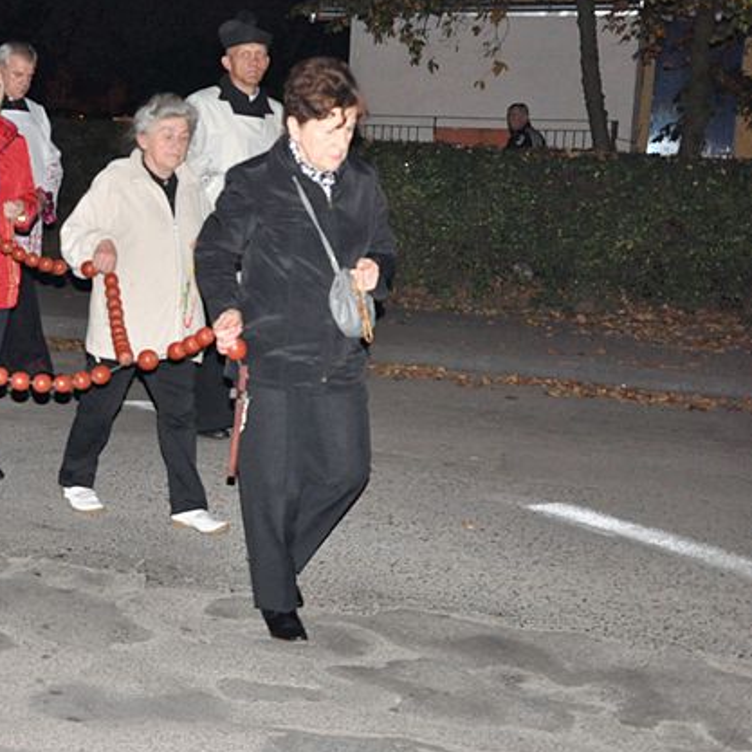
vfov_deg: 26.5
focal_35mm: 65
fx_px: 1594
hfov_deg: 25.2
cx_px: -13
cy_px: 316
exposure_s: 1/60
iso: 2000
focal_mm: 25
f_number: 5
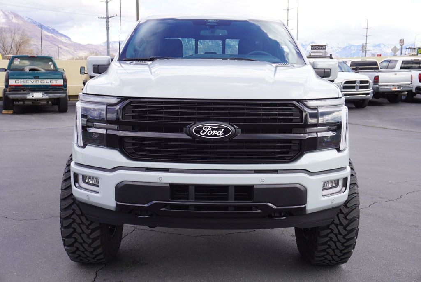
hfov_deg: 47.9
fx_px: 474
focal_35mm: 40
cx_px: 210
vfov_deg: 33.1
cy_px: 141
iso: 100
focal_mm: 27
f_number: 6.3
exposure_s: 1/100
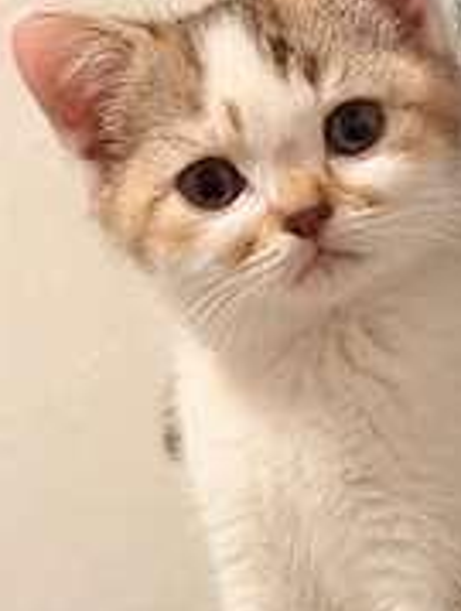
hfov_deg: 13.8
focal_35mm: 107
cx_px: 393
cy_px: 461
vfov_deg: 18.2
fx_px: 1893
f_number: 1.78
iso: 500
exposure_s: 1/33
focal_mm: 6.76
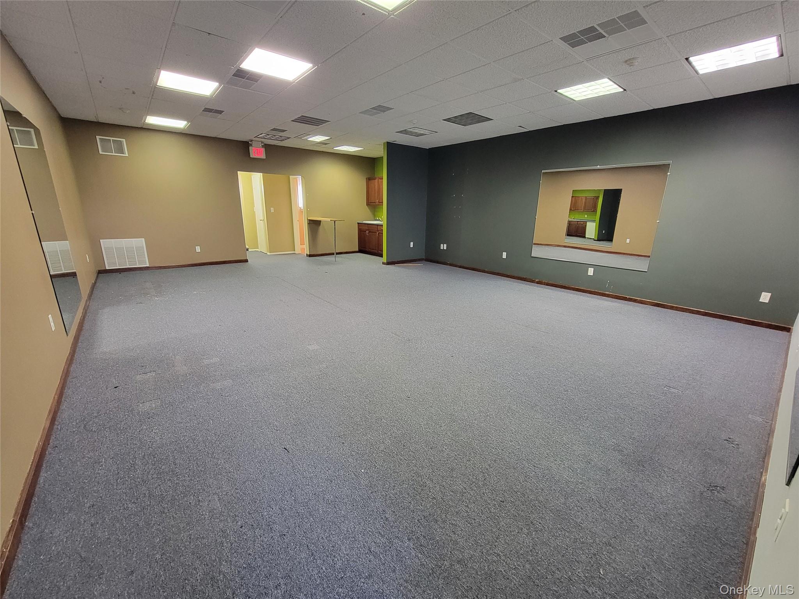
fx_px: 300
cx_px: 400
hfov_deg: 106.2
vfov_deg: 89.9
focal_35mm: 13
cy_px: 300
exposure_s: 1/30
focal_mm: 2.2
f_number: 2.2
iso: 500
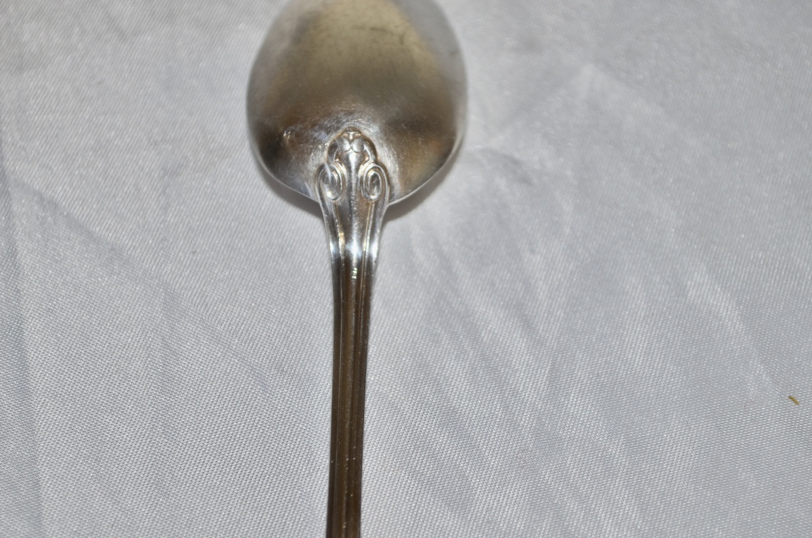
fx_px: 1857
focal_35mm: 82
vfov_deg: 16.5
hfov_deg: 24.7
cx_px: 406
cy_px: 269
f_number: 5.6
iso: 200
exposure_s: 1/30
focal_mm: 55
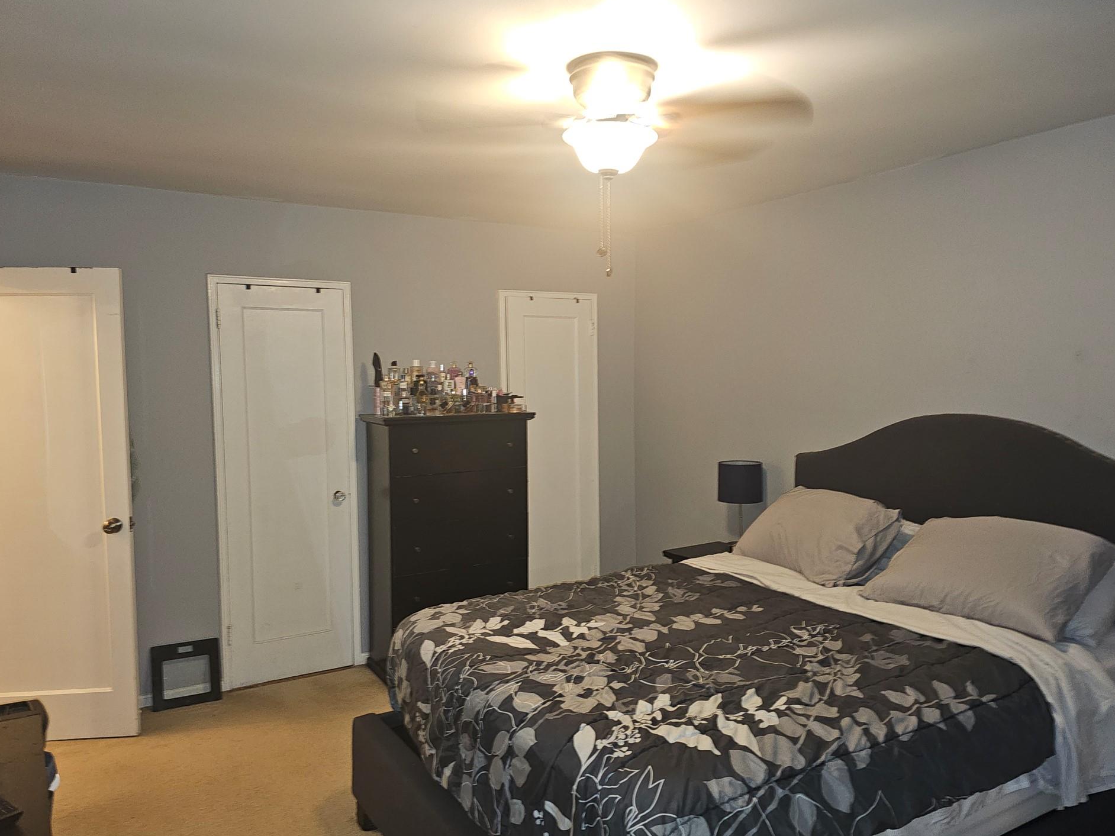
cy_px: 421
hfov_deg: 69.4
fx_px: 805
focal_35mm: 25
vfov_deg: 54.9
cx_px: 582
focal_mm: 6.3
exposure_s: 1/13.4
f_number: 1.7
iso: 125
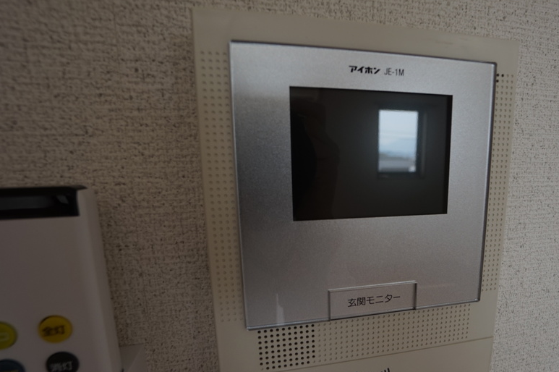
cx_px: 355
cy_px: 227
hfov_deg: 79.5
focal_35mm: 21
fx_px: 326
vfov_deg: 58.8
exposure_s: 1/60
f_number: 4.5
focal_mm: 10
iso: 100
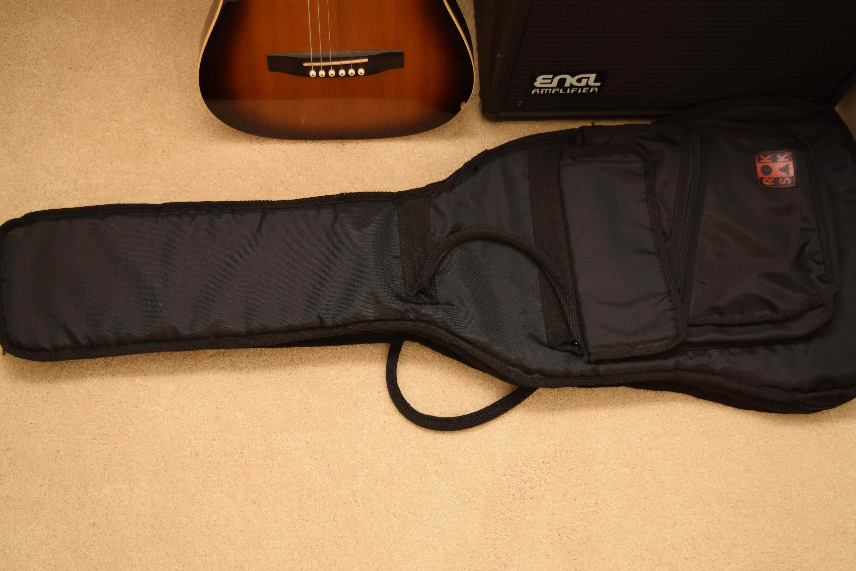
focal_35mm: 45
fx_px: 1070
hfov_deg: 43.6
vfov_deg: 29.9
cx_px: 428
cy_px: 286
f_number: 4.2
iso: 100
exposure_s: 1/60
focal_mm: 30
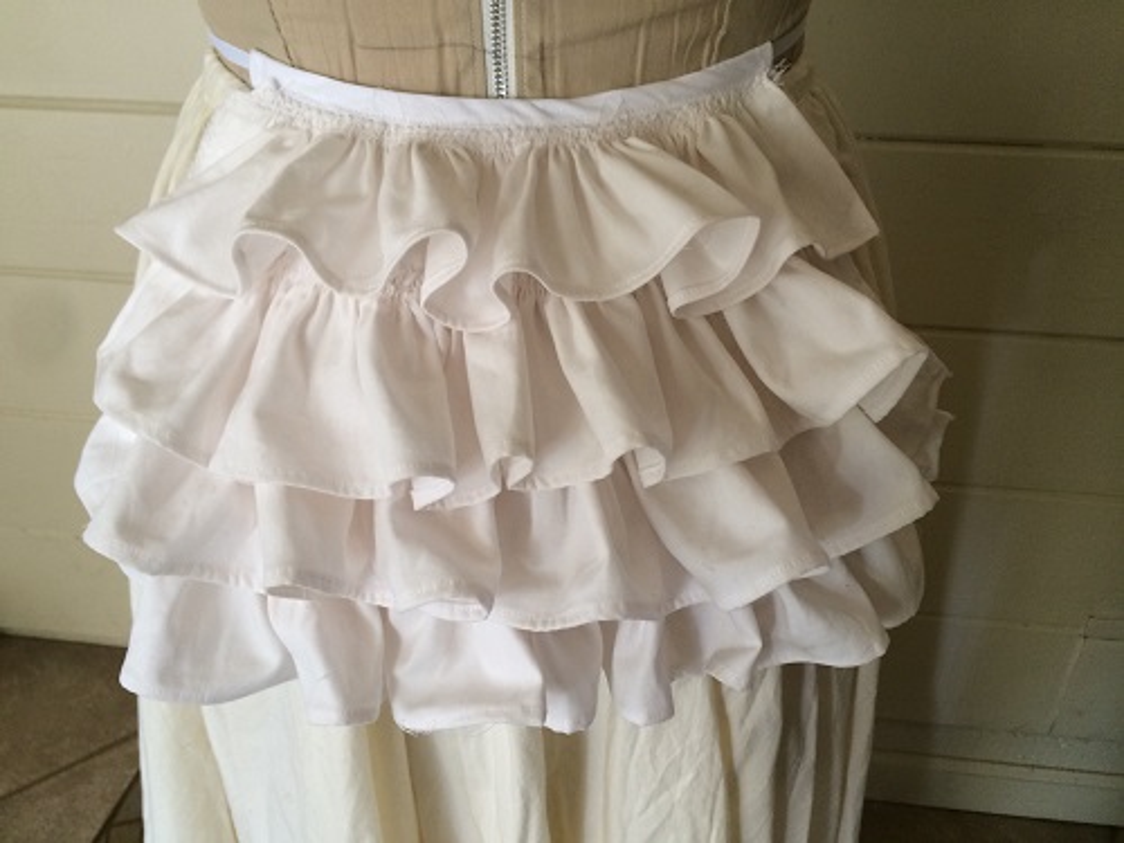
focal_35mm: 29
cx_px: 562
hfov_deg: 61.7
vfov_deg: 48.2
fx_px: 942
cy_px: 422
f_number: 2.2
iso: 100
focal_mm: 4.15
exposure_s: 1/30
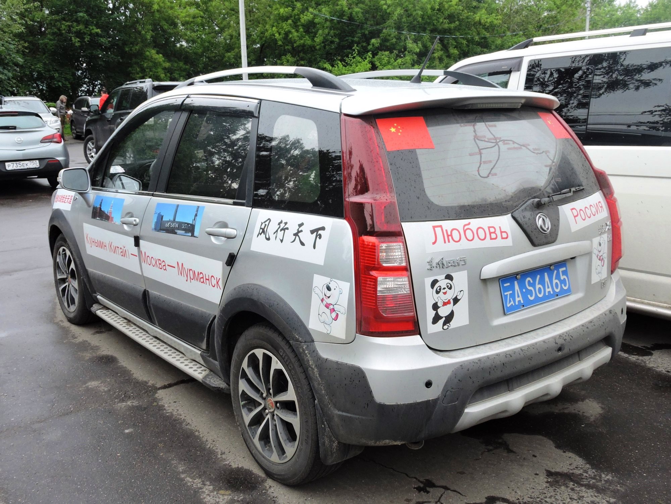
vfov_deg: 46.8
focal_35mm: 30
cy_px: 252
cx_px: 336
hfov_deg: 60.0
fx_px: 582
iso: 100
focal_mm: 5.4
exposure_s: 1/160
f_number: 3.5
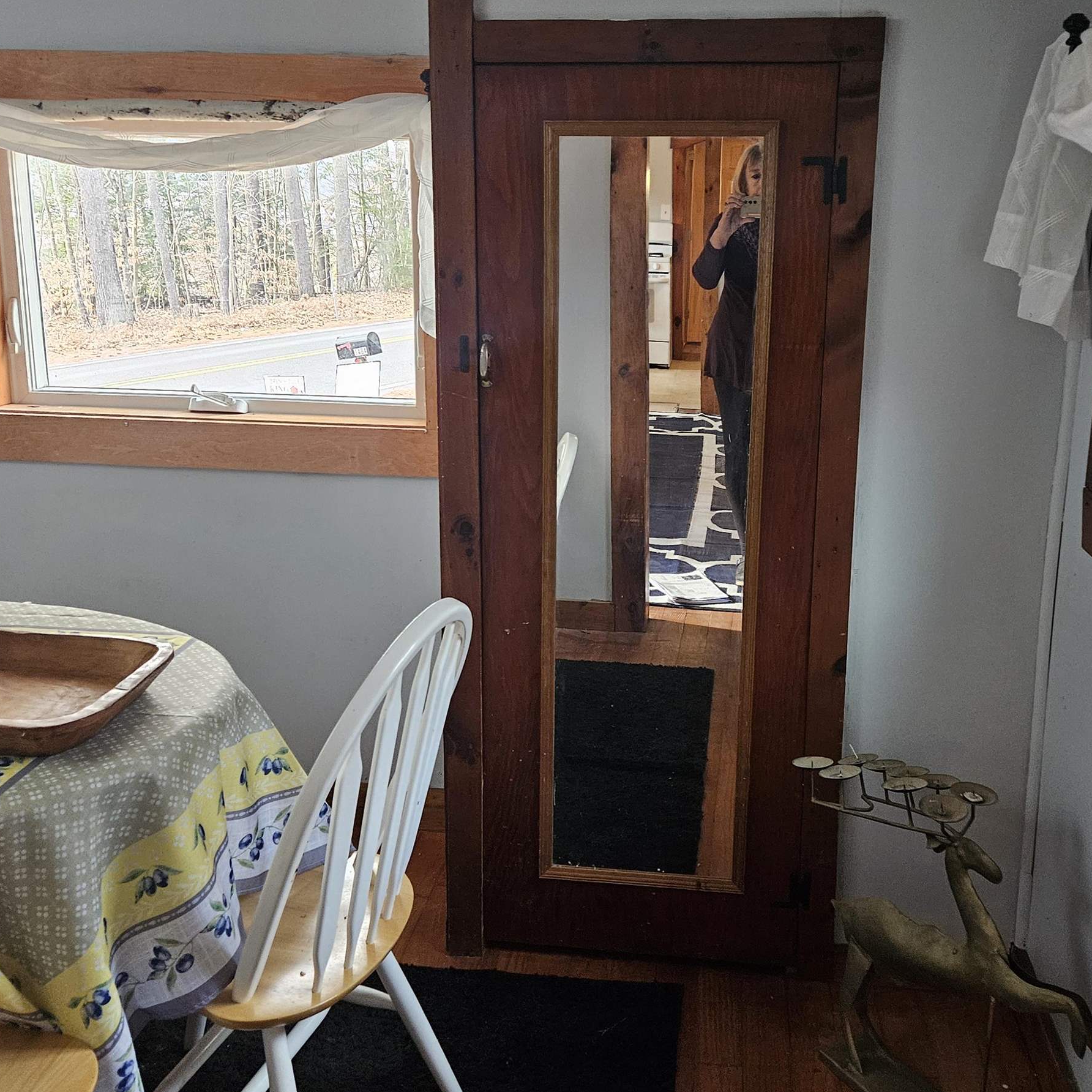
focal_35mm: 35
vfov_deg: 47.1
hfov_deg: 47.1
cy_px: 484
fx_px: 1249
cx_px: 608
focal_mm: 5.4
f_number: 1.8
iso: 800
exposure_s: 1/120
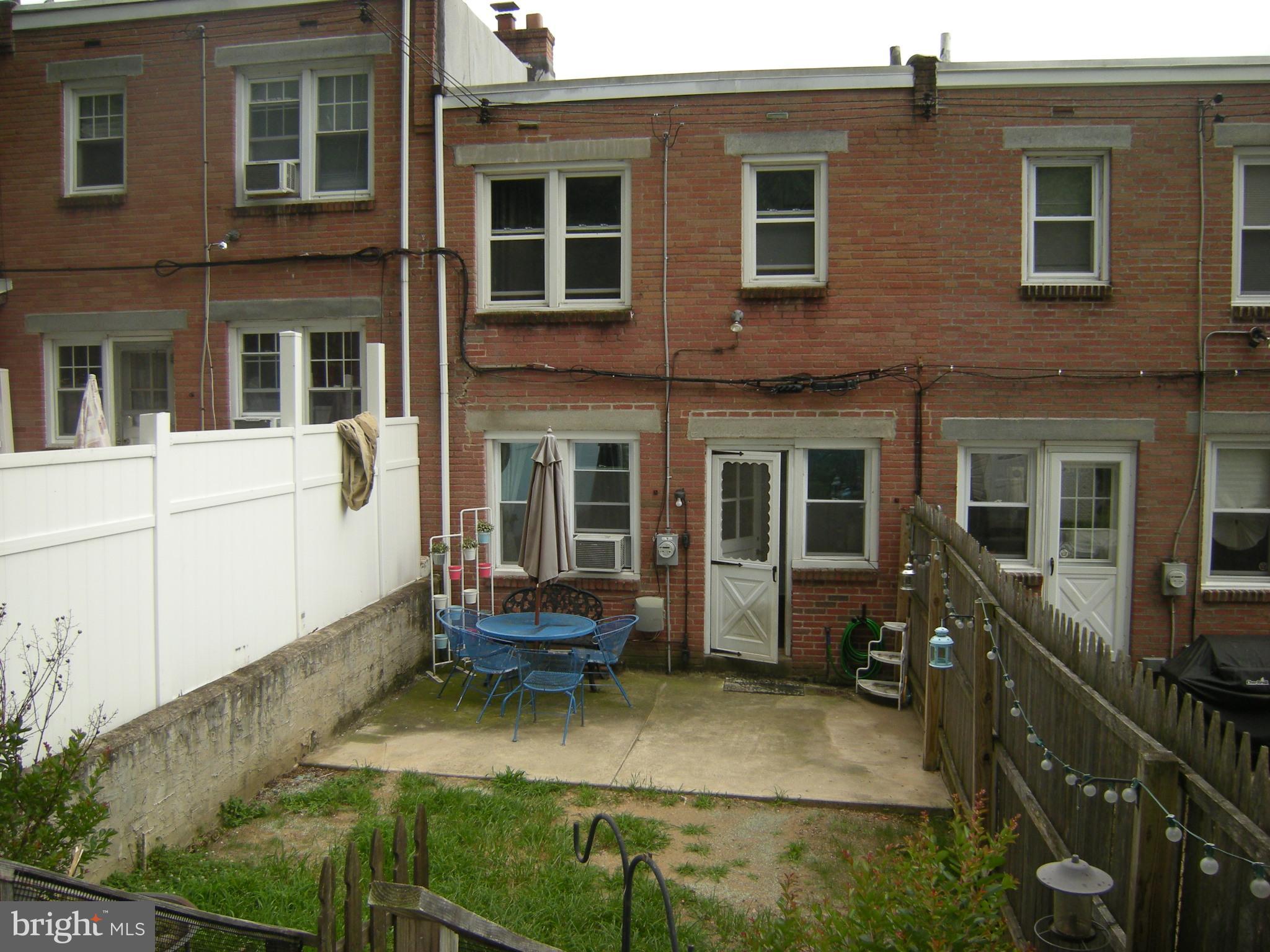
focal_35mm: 28
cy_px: 476
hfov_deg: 63.4
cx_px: 635
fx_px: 1027
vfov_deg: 49.7
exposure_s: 1/258
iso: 91
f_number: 2.8
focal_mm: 4.7
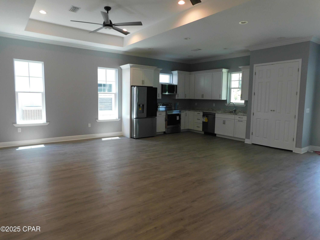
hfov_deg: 73.9
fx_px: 213
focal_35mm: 23
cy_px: 120
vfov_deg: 58.9
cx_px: 160
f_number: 3
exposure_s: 1/50
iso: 125
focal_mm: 4
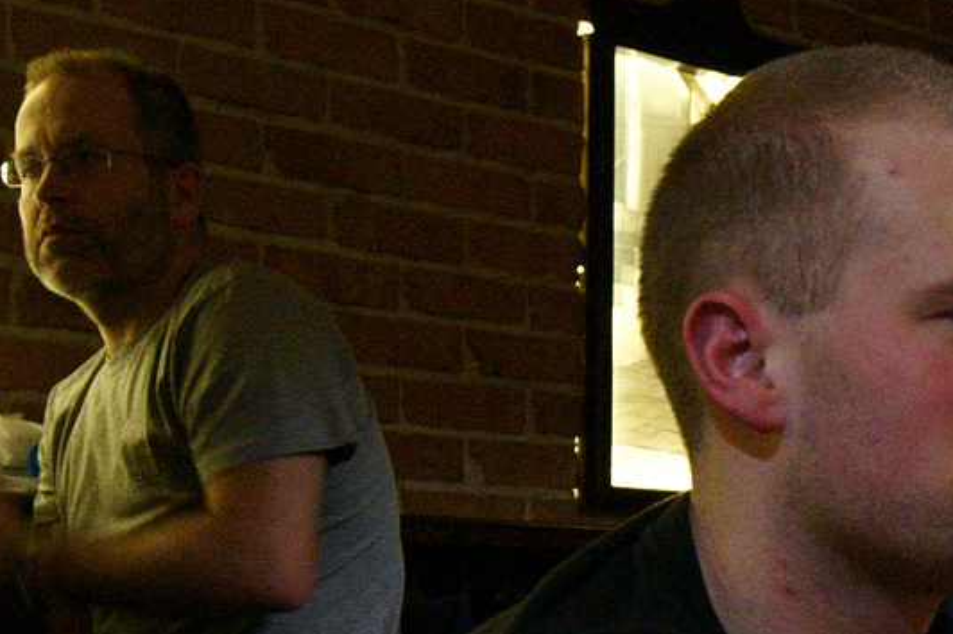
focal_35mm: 101
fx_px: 2672
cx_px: 987
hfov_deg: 19.5
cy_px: 721
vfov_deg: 13.2
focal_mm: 28
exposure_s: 1/25
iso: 3200
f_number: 5
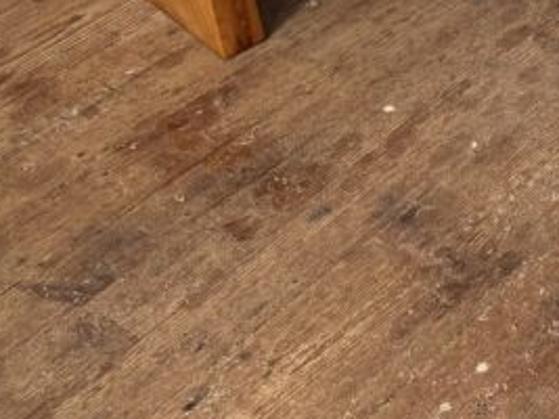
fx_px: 1485
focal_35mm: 92
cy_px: -153
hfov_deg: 18.2
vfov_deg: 15.2
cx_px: 909
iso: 80
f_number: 1.78
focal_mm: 6.76
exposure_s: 1/121
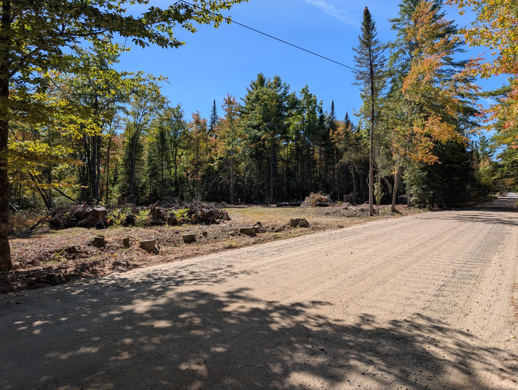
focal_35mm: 24
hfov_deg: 71.5
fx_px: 360
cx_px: 259
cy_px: 195
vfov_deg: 56.9
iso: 23
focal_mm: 6.9
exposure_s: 1/1095
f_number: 1.68
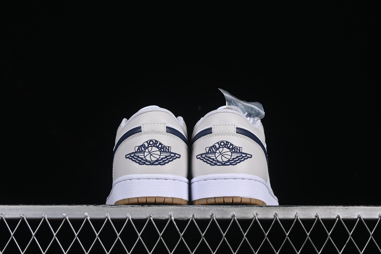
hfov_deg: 27.0
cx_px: 190
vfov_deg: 18.2
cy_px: 127
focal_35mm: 75
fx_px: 794
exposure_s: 1/80
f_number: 8
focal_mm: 50
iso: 160
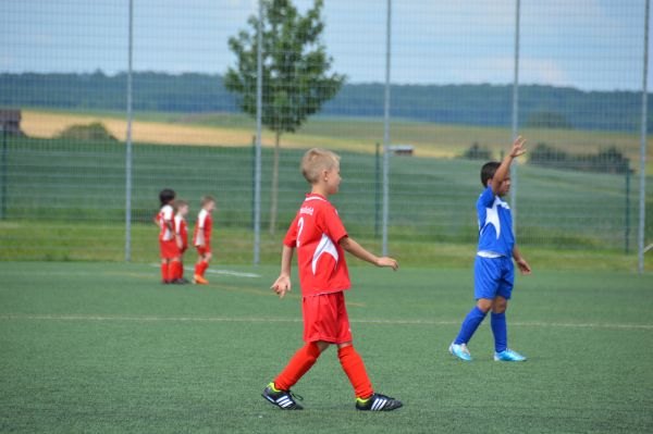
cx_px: 326
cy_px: 217
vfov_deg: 4.6
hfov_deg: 6.9
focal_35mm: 300
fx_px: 5437
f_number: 5.6
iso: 400
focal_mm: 200
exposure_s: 1/1600
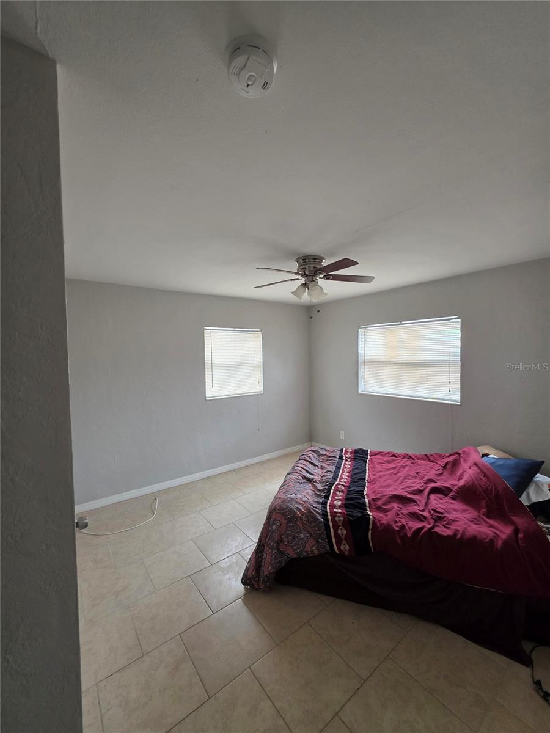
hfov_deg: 89.9
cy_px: 366
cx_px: 275
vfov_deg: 106.2
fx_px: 275
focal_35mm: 13
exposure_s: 1/60
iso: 160
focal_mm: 2.2
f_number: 1.9
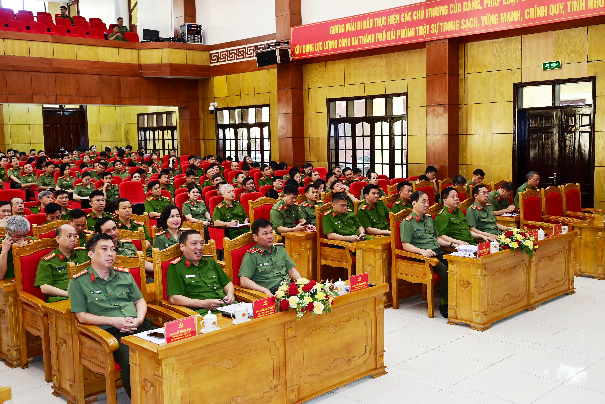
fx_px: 622
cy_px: 202
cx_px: 302
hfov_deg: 51.9
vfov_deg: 35.9
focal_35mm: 37
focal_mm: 37
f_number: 5
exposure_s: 1/125
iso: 1600
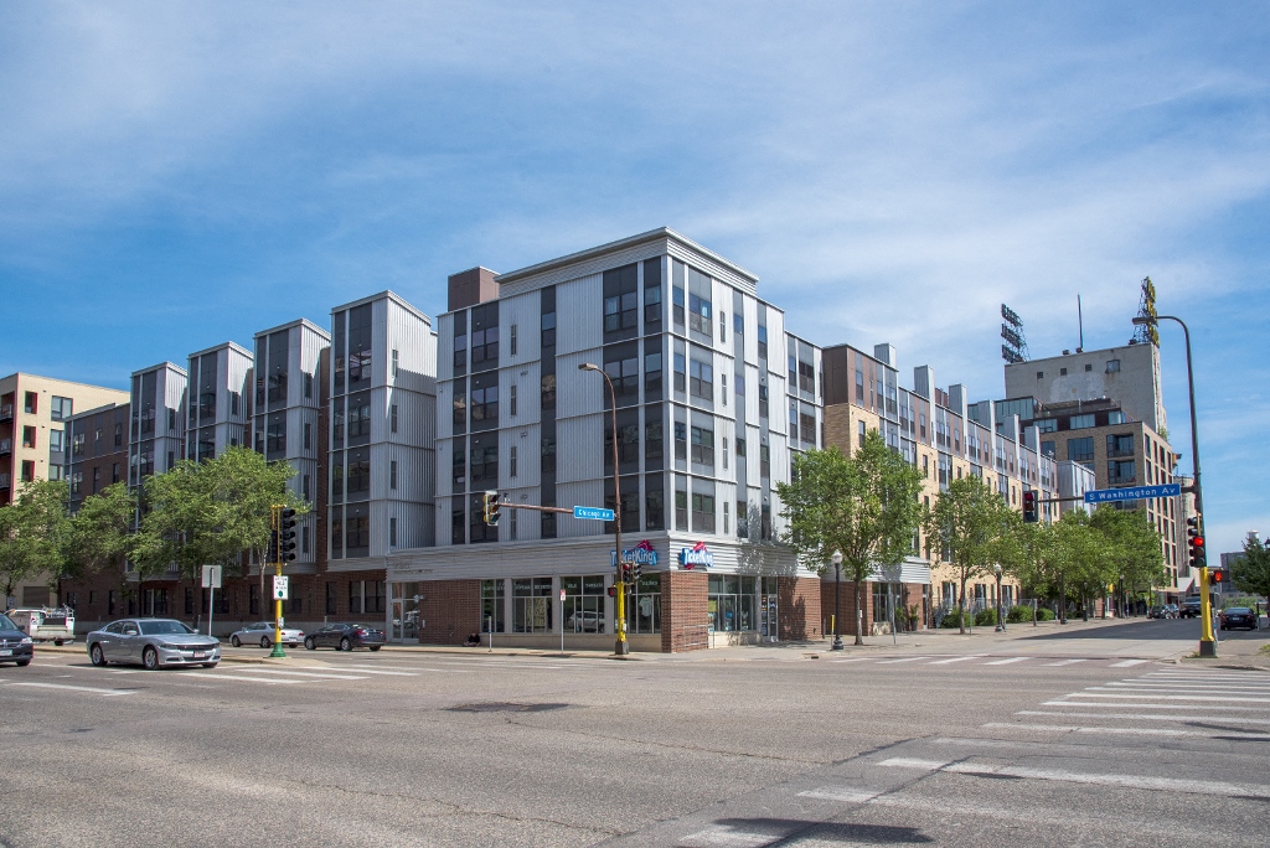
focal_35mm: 27
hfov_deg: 67.4
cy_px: 424
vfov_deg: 48.0
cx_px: 635
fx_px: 953
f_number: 13
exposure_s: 1/640
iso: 200
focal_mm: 27
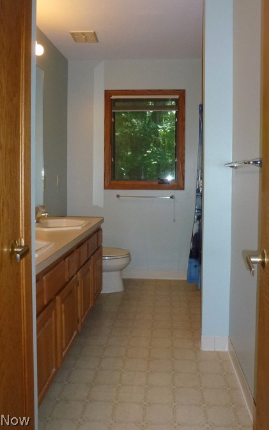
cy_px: 186
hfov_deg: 43.1
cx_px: 148
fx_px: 340
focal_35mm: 29
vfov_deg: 64.4
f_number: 3.3
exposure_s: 1/60
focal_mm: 4.3
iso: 250
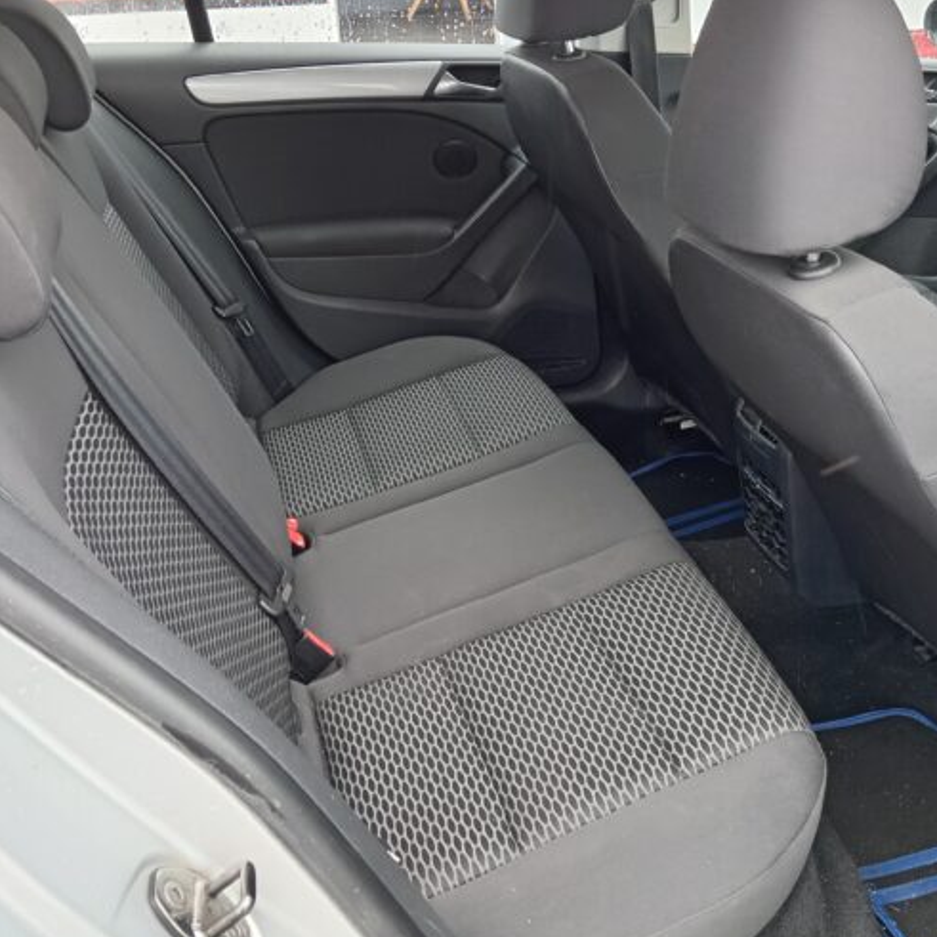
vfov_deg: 46.0
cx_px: 576
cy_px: 464
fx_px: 1102
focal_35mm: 36
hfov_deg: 45.7
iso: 134
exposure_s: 1/50
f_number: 1.8
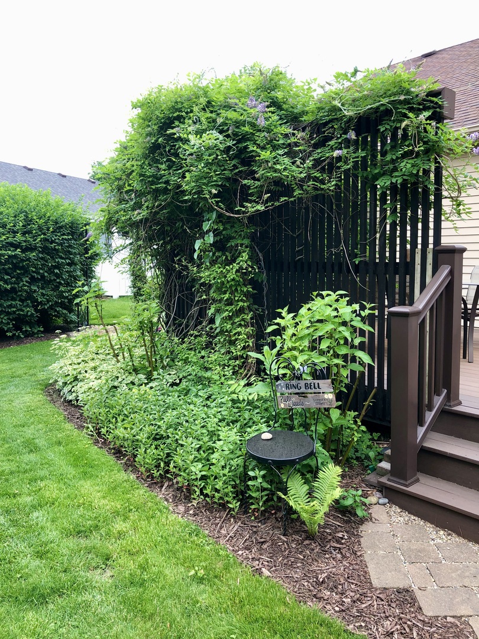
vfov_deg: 63.4
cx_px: 240
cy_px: 320
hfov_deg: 49.7
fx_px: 517
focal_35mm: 28
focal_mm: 3.99
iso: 20
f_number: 1.8
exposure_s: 1/120
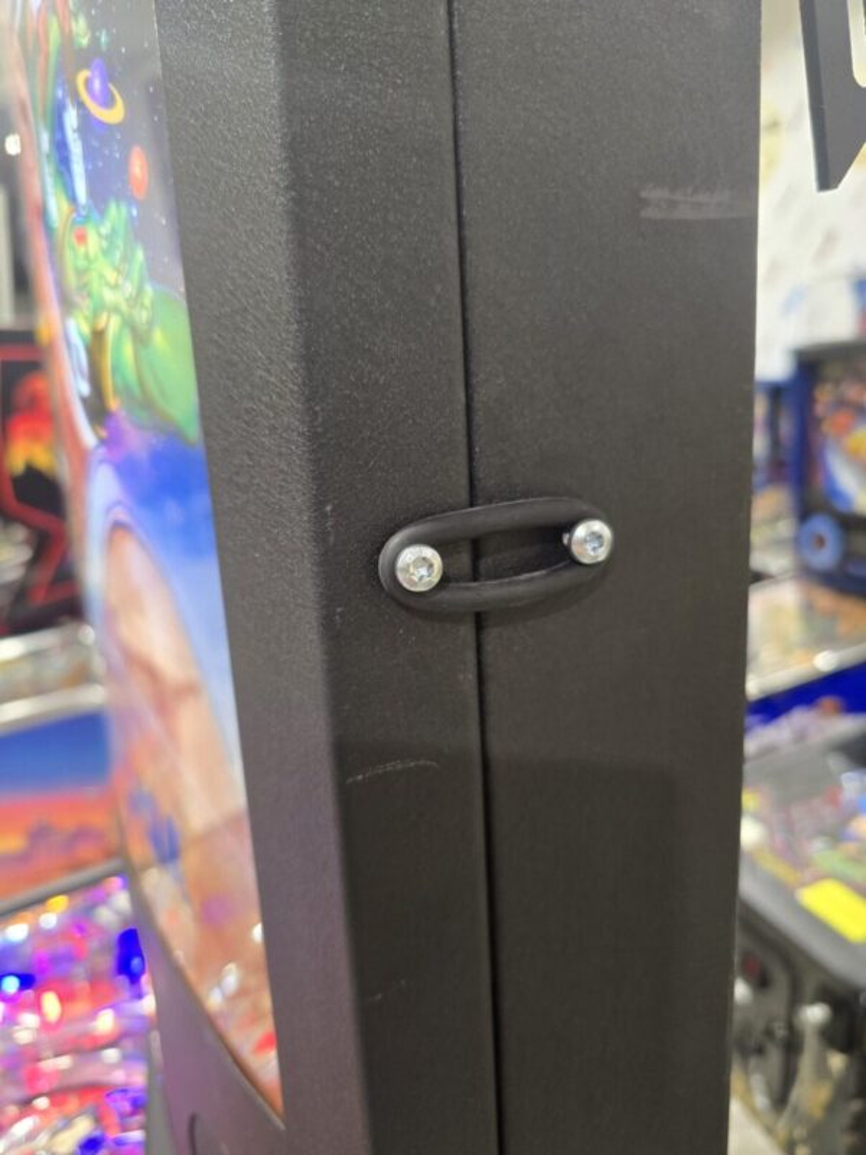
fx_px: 767
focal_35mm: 23
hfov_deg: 58.9
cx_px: 433
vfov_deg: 73.9
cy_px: 578
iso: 400
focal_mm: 6.3
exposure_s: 1/100
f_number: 1.7
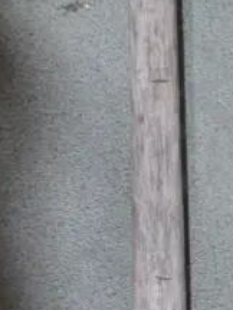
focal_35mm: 180
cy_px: 205
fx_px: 1615
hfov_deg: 8.2
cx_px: 150
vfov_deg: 11.0
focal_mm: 19
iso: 800
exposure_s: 1/60
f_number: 4.1
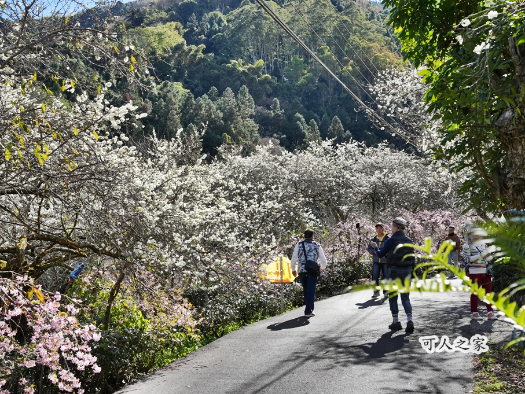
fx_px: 784
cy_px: 197
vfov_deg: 28.2
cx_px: 240
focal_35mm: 52
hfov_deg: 37.0
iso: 1600
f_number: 6.3
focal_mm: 47.6
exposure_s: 1/4000
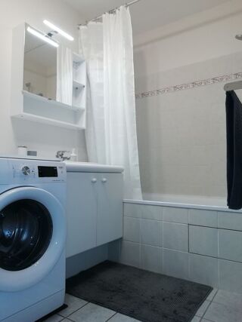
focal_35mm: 26
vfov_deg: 67.3
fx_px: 242
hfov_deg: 53.0
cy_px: 161
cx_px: 121
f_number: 2.2
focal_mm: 3.46
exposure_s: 1/33.3
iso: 125
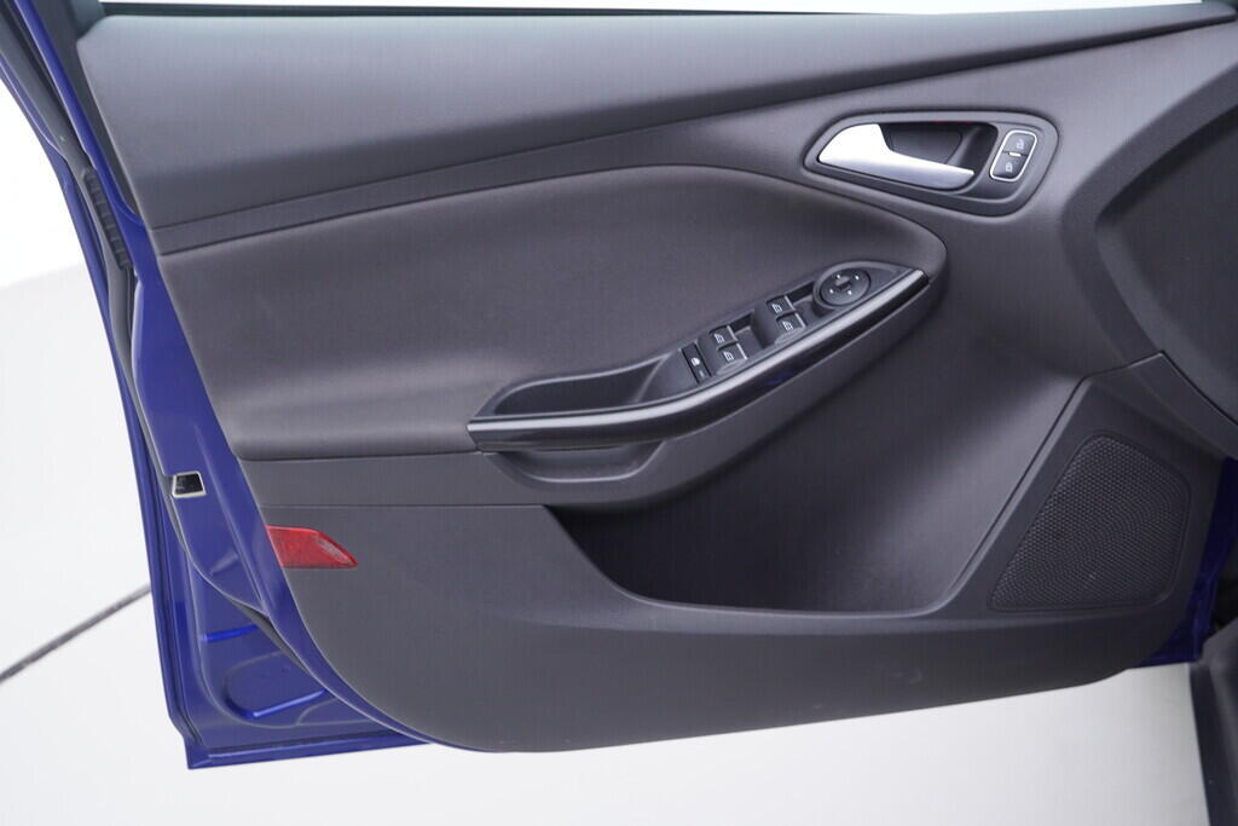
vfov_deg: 36.9
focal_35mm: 36
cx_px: 619
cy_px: 413
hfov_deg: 53.1
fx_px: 1238
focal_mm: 24
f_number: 2.8
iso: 160
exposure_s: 1/40
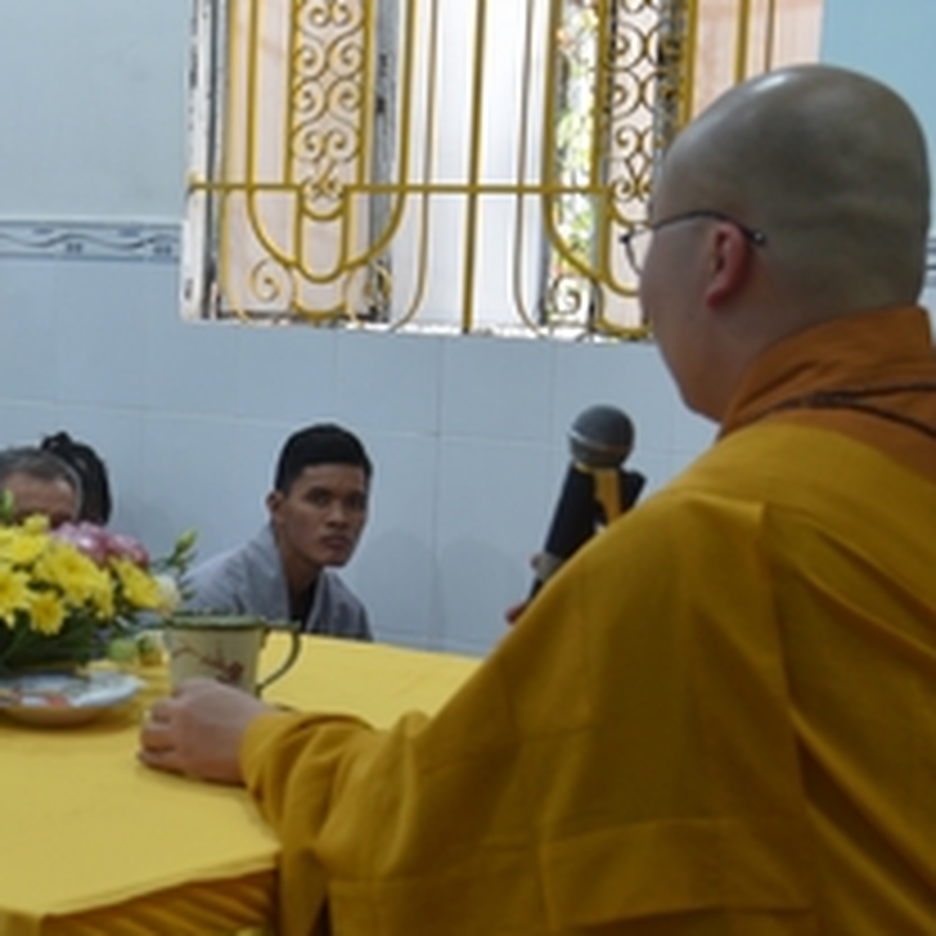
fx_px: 2600
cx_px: -81
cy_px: 522
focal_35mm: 85
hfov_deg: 19.6
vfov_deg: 20.4
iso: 400
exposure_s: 1/60
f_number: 4
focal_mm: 32
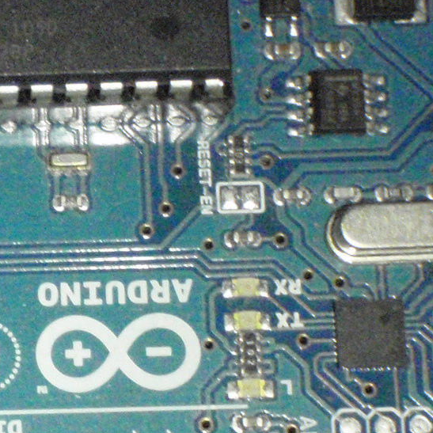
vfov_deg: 11.7
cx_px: -184
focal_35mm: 149
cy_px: 352
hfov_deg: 11.3
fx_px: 2109
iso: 1000
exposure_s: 1/40
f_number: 4.1
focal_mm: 6.53
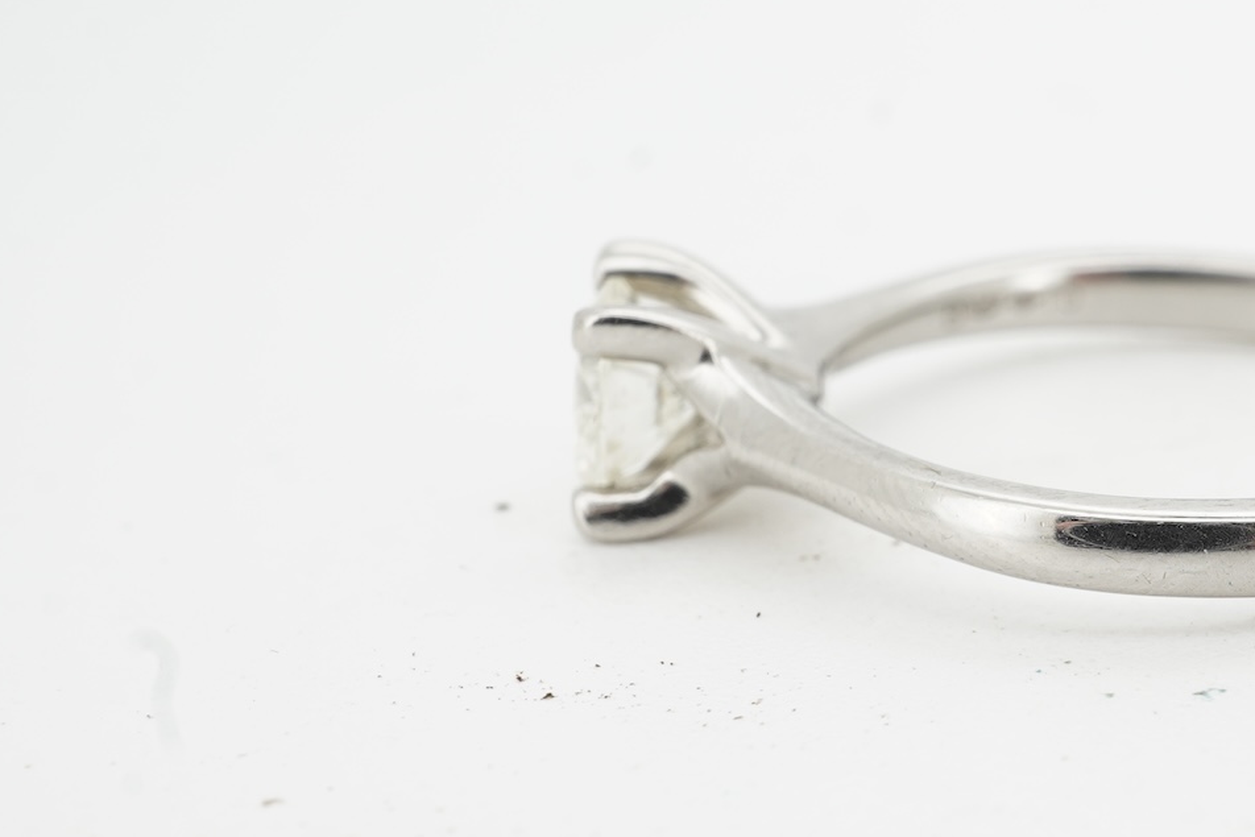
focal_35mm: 93
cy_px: 468
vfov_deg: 14.7
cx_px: 1089
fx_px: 3242
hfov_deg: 21.5
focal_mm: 30
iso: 200
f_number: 22
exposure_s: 1/100
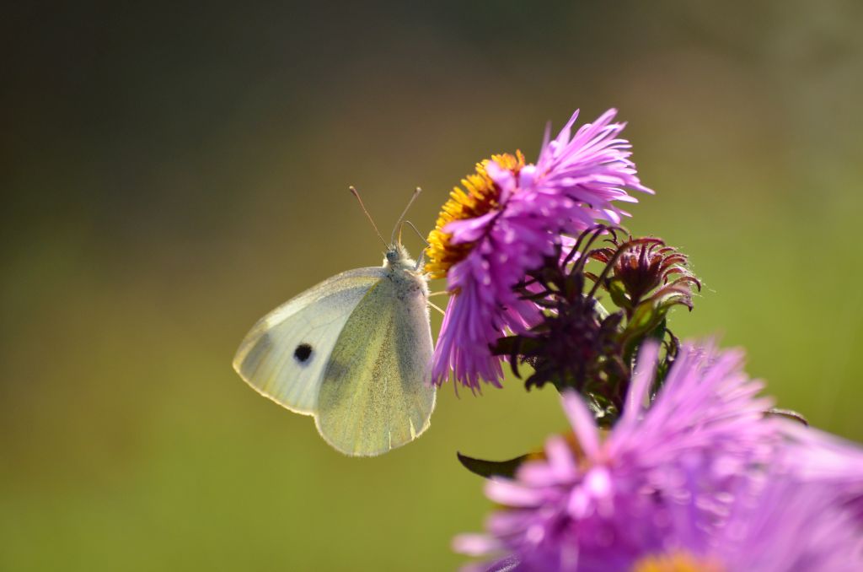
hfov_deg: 6.9
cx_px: 432
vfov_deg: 4.6
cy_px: 286
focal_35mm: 300
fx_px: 7176
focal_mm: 200
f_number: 8
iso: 400
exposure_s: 1/800
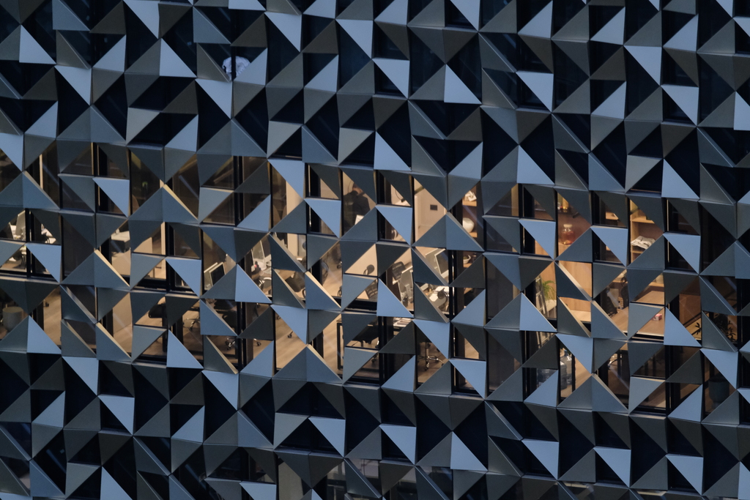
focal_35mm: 600
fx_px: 12501
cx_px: 375
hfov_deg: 3.4
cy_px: 250
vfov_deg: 2.3
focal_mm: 400
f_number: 6.3
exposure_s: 1/20
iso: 3200
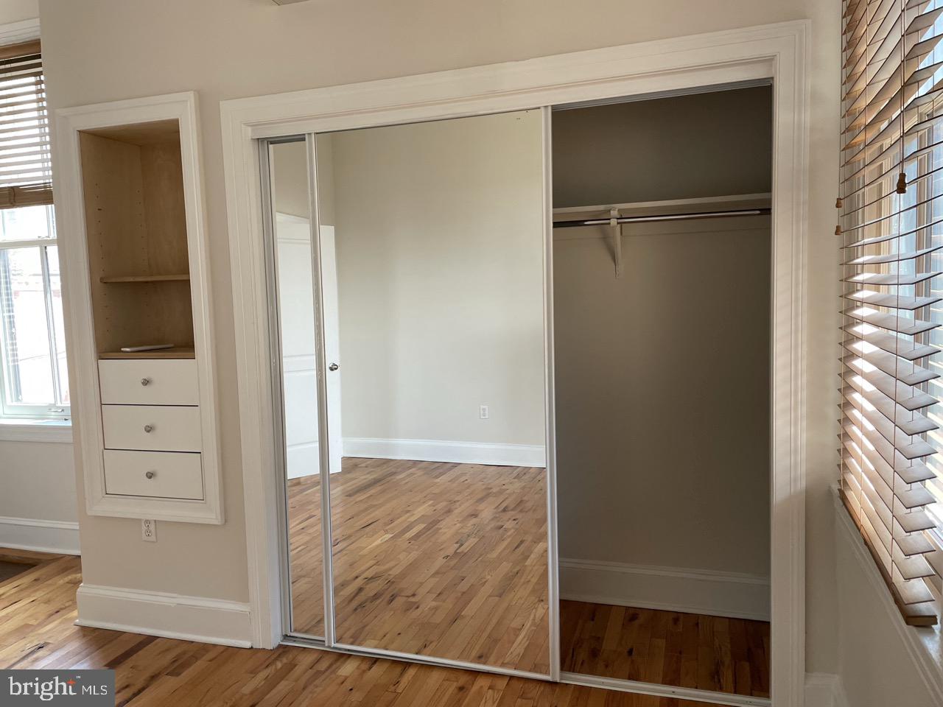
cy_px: 354
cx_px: 472
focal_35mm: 26
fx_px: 708
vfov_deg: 53.1
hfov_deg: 67.3
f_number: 1.6
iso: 125
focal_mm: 4.2
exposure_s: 1/113
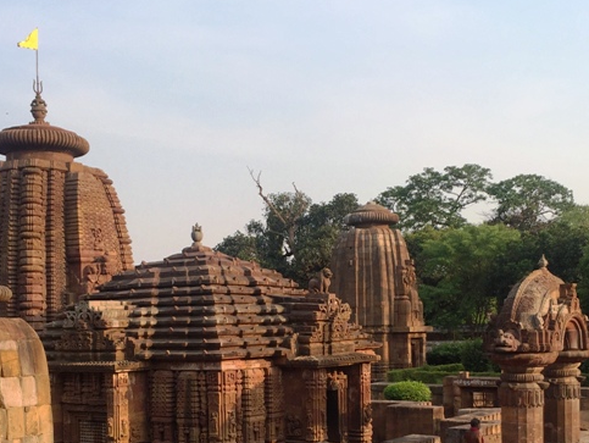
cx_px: 317
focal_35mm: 51
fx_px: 868
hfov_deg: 37.4
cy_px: 322
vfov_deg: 28.3
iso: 32
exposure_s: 1/824
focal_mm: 4.15
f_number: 2.2
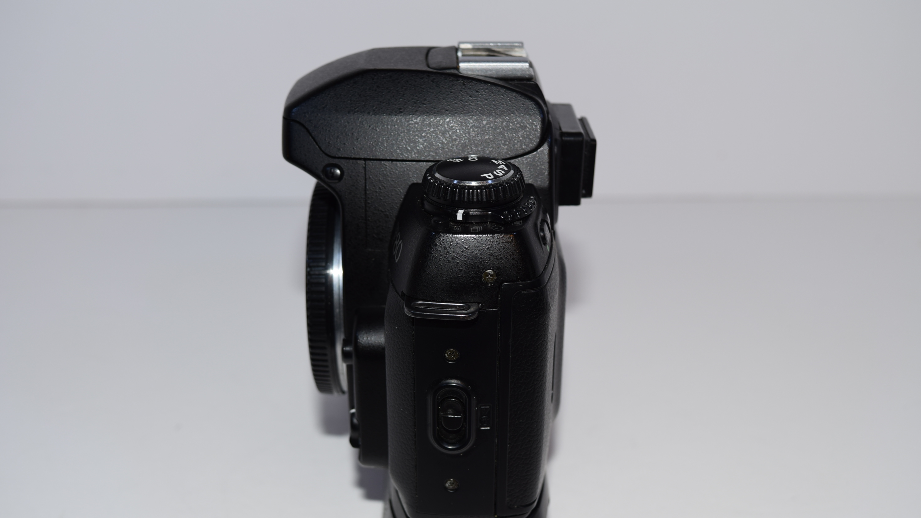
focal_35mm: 47
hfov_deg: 44.1
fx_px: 1136
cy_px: 309
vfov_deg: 25.6
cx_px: 455
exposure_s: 1/60
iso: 100
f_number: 8
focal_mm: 29
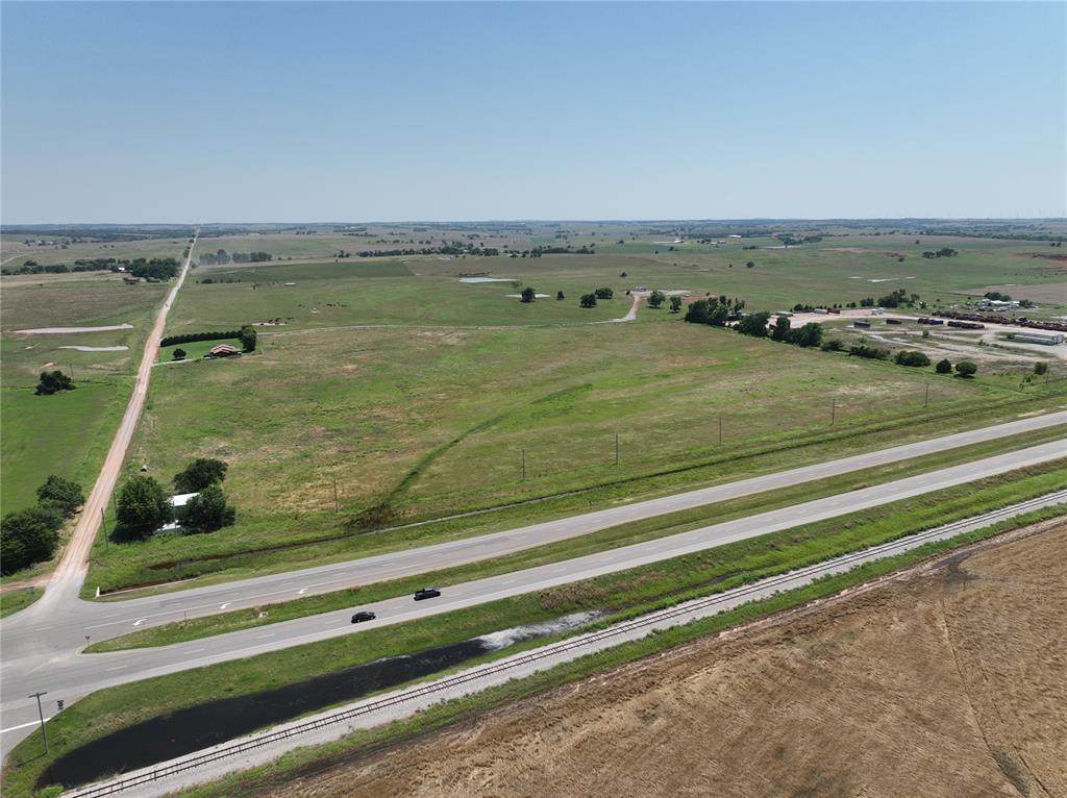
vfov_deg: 56.7
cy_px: 399
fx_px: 739
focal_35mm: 24
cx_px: 534
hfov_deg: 71.6
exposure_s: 1/2000
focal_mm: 12.29
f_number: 2.8
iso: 100
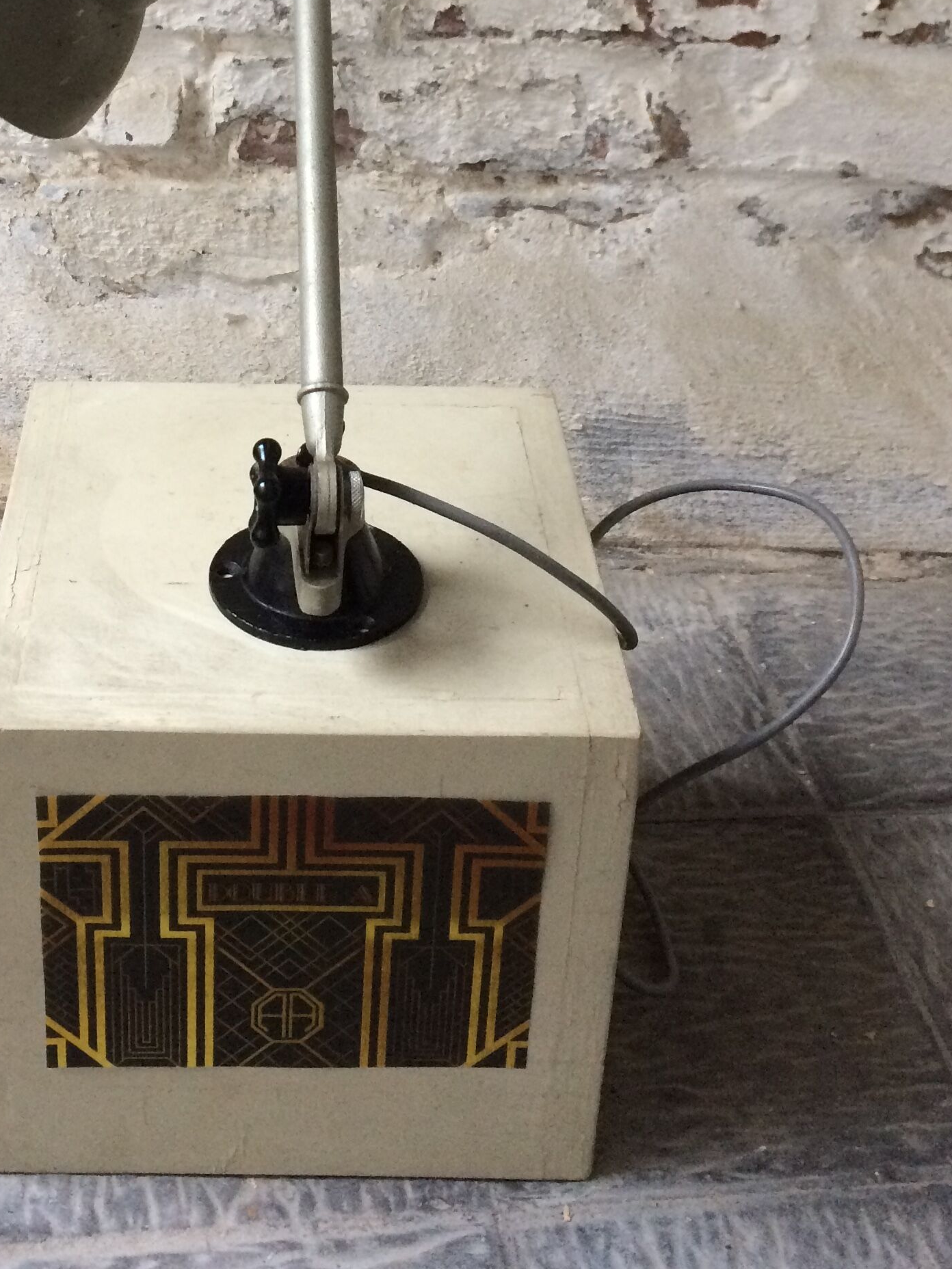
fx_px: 1870
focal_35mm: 51
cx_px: 261
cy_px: 253
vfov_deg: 36.2
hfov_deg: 28.2
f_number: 2.2
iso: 250
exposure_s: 1/33
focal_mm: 4.15
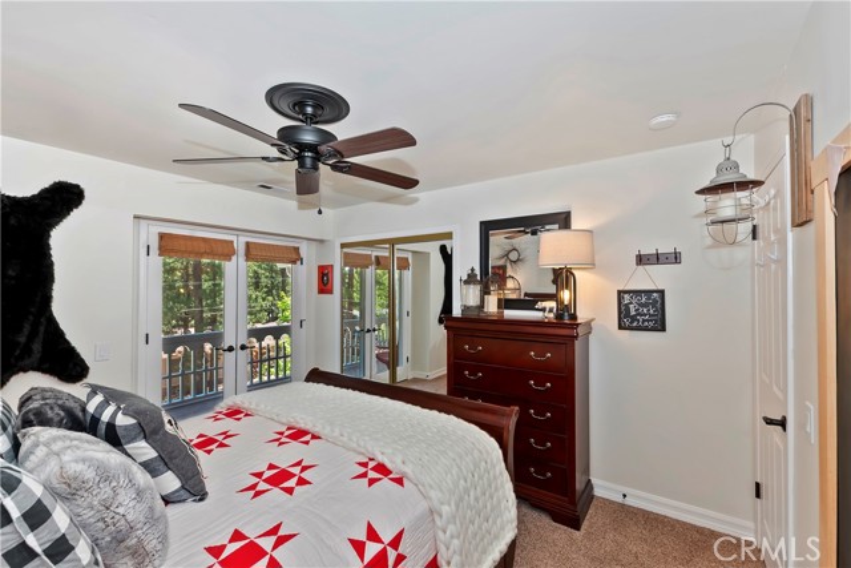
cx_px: 426
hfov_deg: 100.4
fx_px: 355
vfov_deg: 77.4
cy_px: 284
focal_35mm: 15
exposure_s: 1/30
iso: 400
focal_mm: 10
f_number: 8
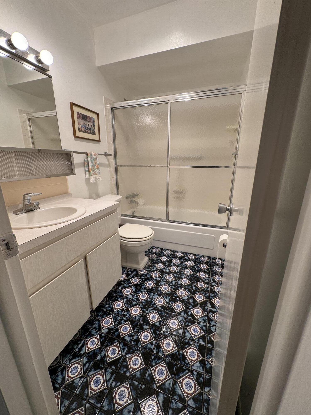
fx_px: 168
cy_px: 208
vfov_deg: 102.1
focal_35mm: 14
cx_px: 156
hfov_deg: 85.7
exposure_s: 1/120
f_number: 2.2
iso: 64
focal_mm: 2.22
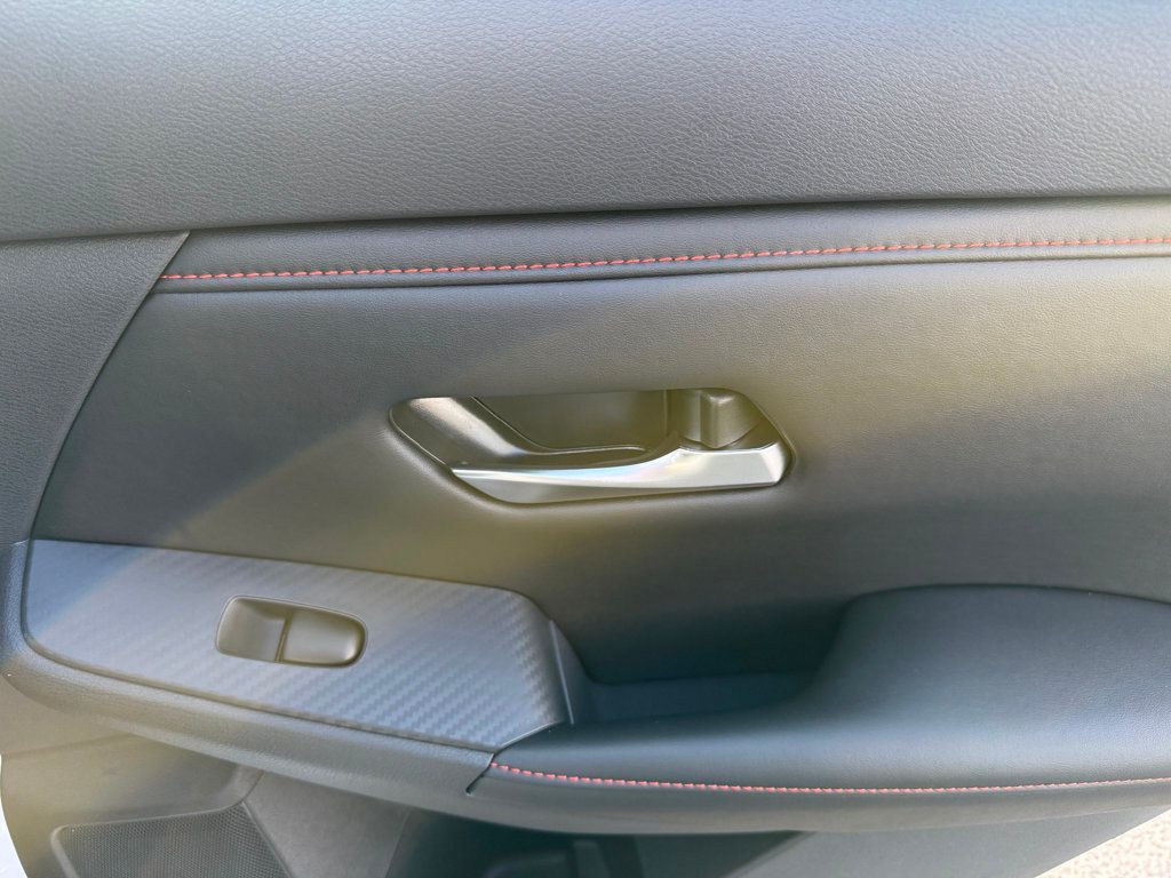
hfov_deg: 71.6
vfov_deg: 56.8
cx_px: 586
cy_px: 439
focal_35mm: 24
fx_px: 812
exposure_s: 1/177
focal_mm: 6.76
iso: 200
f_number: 1.78
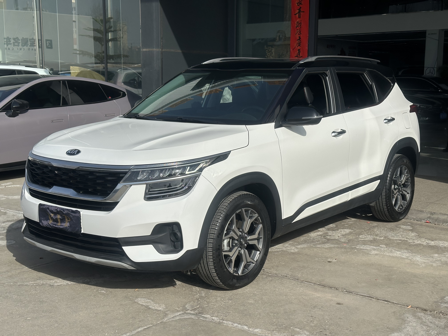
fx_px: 621
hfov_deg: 39.7
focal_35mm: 48
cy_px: 168
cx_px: 224
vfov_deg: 30.3
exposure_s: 1/8929
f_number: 1.78
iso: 64
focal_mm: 6.86
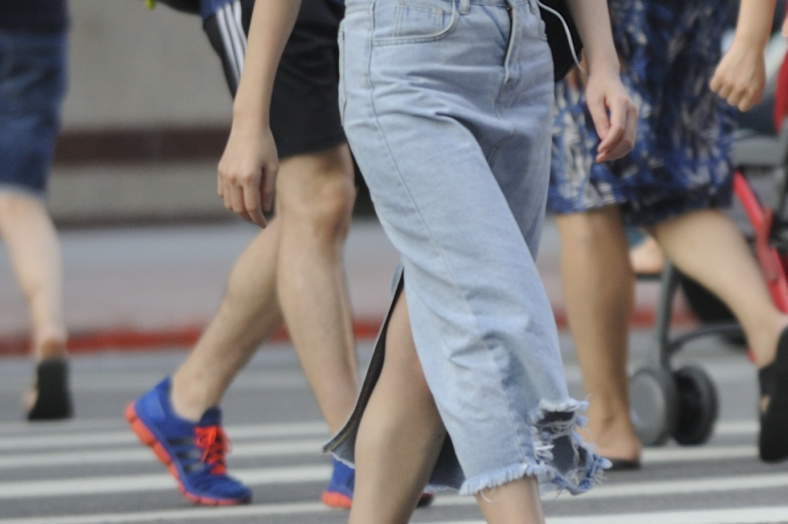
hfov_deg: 3.3
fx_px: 13453
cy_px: -85
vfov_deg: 2.2
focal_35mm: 615
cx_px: 1155
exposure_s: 1/500
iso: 500
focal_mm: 200
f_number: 2.8
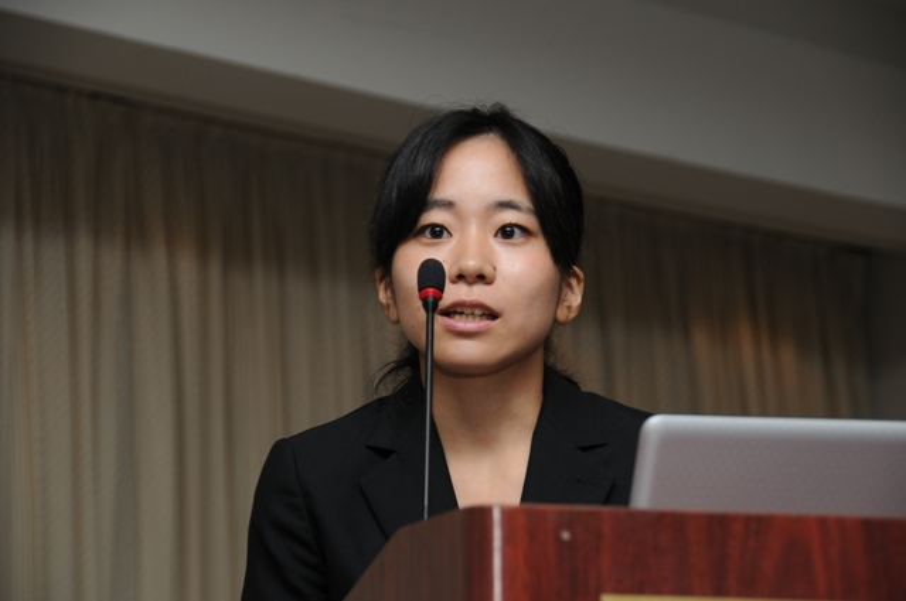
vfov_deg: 10.1
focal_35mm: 135
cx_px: 453
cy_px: 300
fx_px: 3393
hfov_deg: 15.2
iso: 320
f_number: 5.6
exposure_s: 1/160
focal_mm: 90
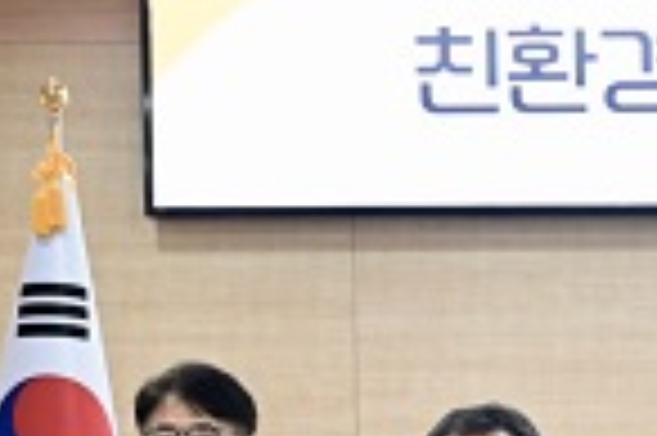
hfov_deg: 10.9
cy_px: 647
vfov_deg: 7.6
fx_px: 3227
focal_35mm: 177
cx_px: 1156
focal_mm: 43
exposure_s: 1/200
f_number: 3.5
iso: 1600
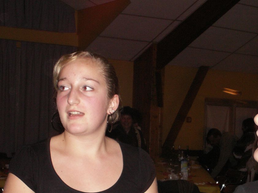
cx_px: 201
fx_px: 648
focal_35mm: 87
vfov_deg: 16.9
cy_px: 147
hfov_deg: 22.3
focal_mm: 8.59
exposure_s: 1/40
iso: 160
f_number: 3.2
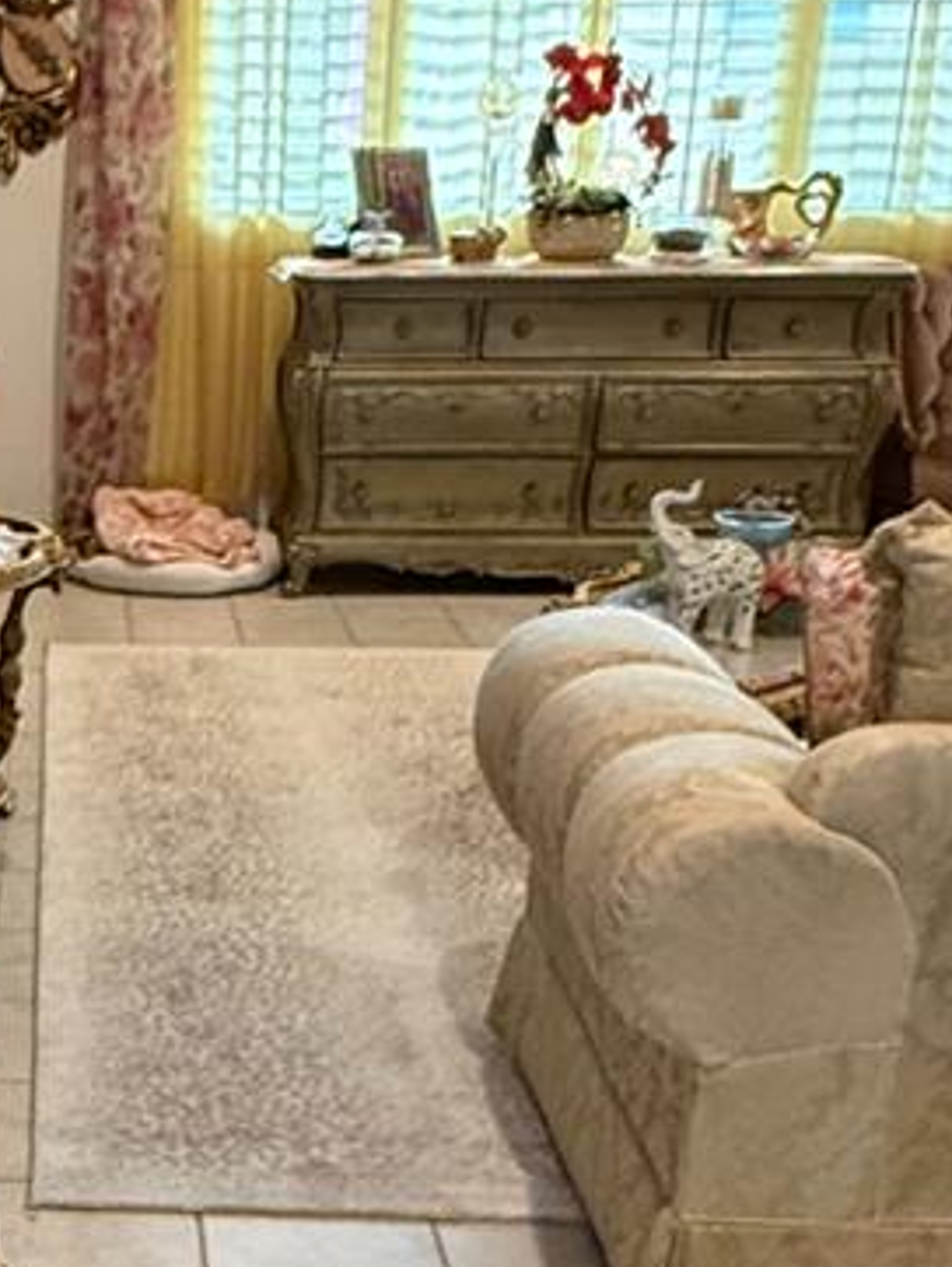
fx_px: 2124
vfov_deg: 32.8
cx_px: -40
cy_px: 892
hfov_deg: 24.0
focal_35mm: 58
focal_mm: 2.22
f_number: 2.2
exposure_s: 1/60
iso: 400
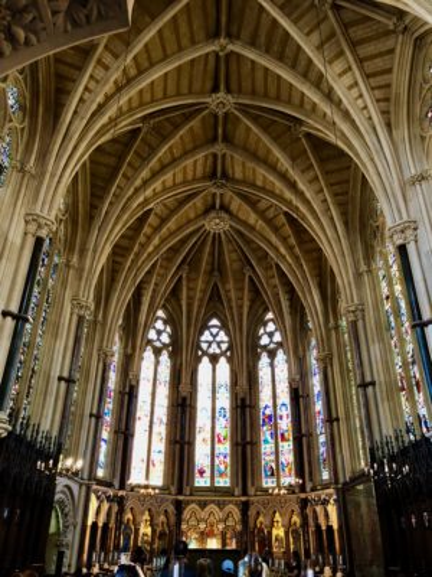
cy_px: 288
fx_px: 466
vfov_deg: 63.4
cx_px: 216
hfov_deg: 49.7
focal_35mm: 28
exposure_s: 1/9
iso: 100
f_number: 1.8
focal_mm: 3.99
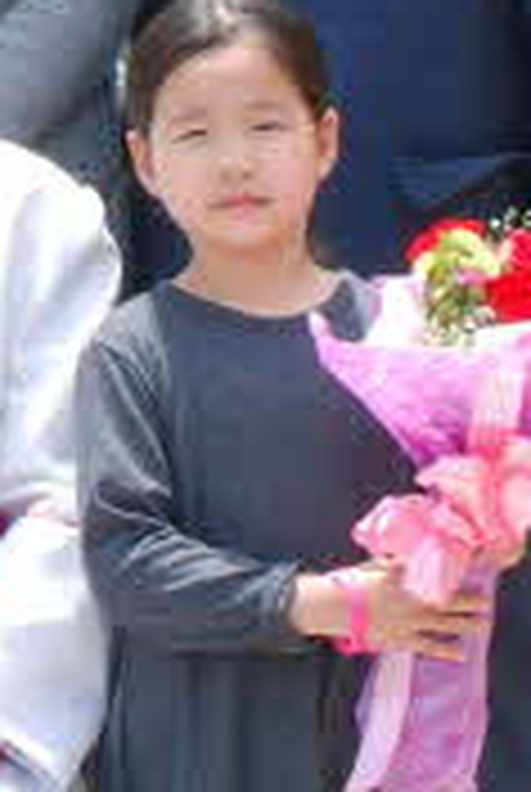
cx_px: -310
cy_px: -396
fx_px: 4931
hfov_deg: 6.1
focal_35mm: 224
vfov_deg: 9.0
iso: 200
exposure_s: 1/100
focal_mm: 27
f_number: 11
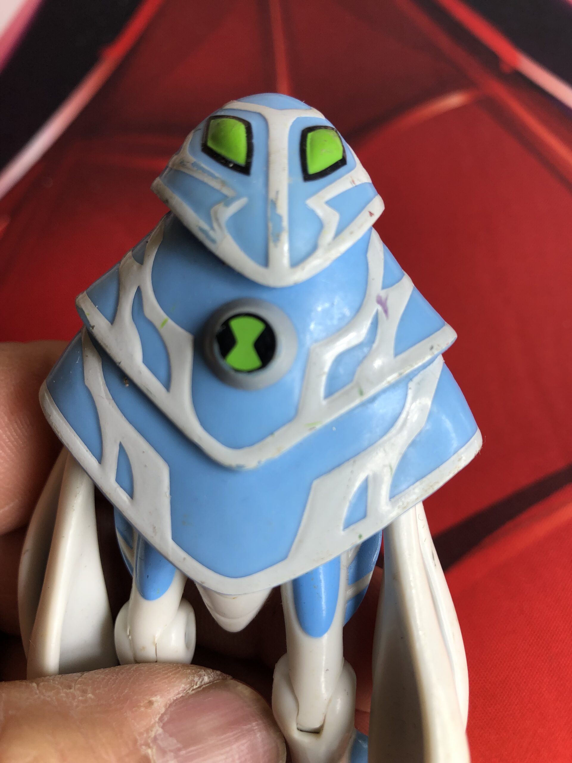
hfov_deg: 49.7
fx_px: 617
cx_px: 286
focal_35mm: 28
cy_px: 382
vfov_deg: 63.4
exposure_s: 1/152
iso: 20
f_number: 1.8
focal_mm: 3.99
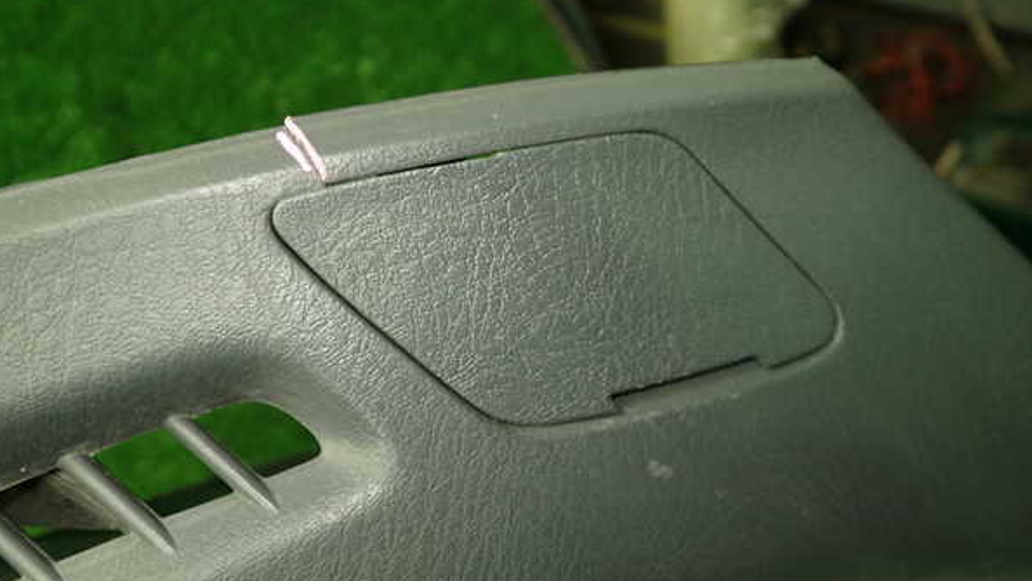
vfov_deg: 35.5
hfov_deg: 59.5
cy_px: 244
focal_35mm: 33
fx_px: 903
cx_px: 513
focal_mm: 5.4
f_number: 2.3
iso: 200
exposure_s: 1/50
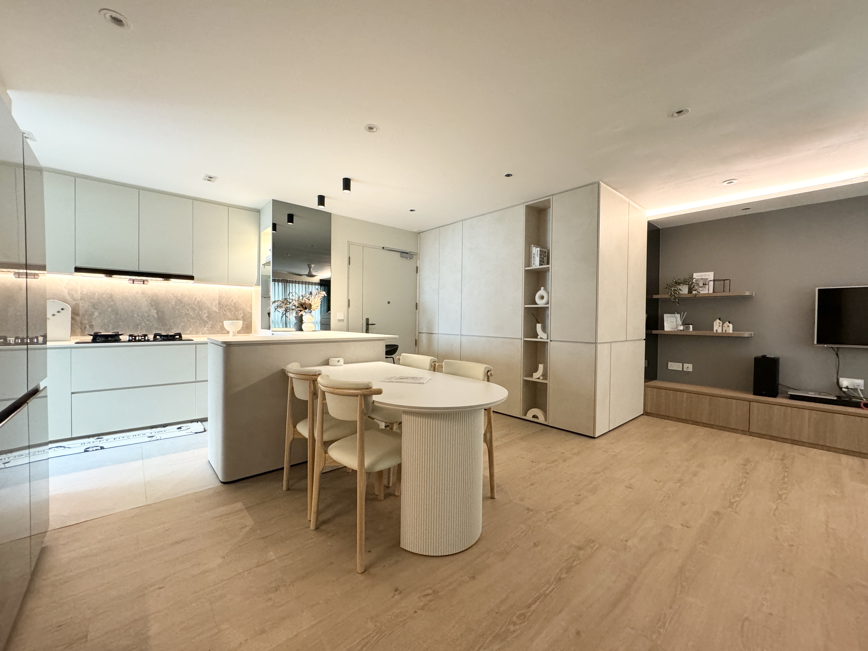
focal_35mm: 14
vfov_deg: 85.7
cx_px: 434
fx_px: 351
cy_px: 326
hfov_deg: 102.1
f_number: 2.2
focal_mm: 2.22
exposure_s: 1/50
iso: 400
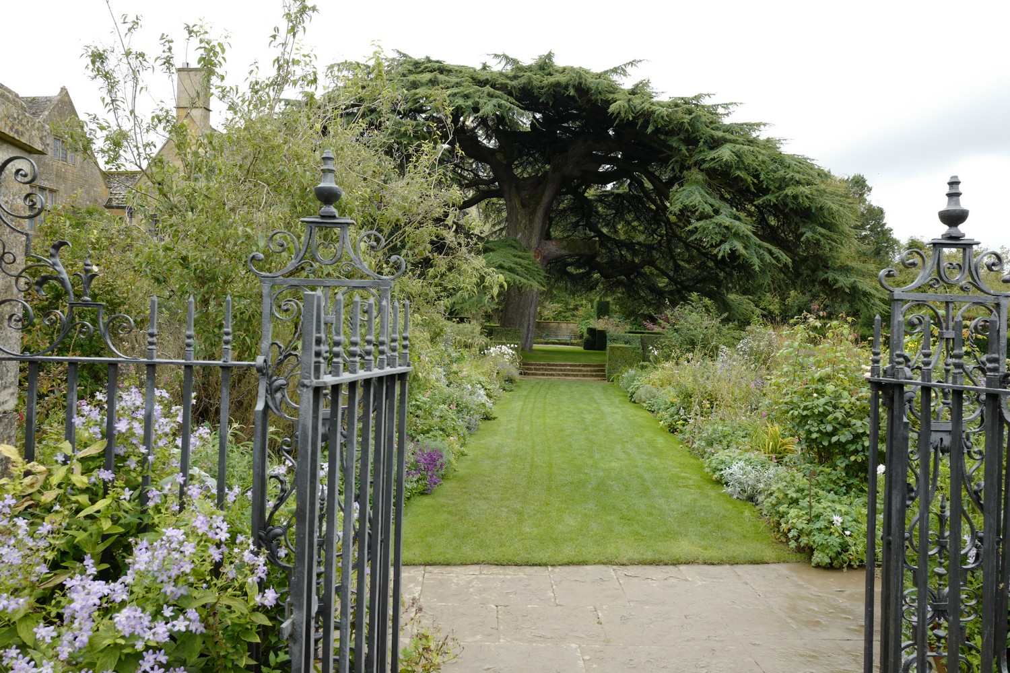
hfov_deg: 65.5
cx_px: 505
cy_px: 336
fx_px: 785
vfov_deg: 46.4
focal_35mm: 28
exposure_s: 1/320
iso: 800
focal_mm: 28
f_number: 6.3
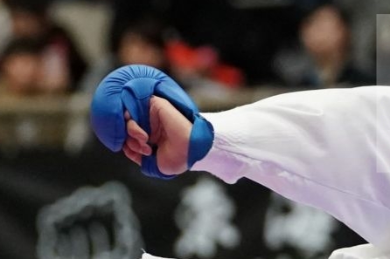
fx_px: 8002
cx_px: -135
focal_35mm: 739
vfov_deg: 1.9
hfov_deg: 2.8
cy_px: 402
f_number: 2.8
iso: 4000
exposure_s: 1/1000
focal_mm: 122
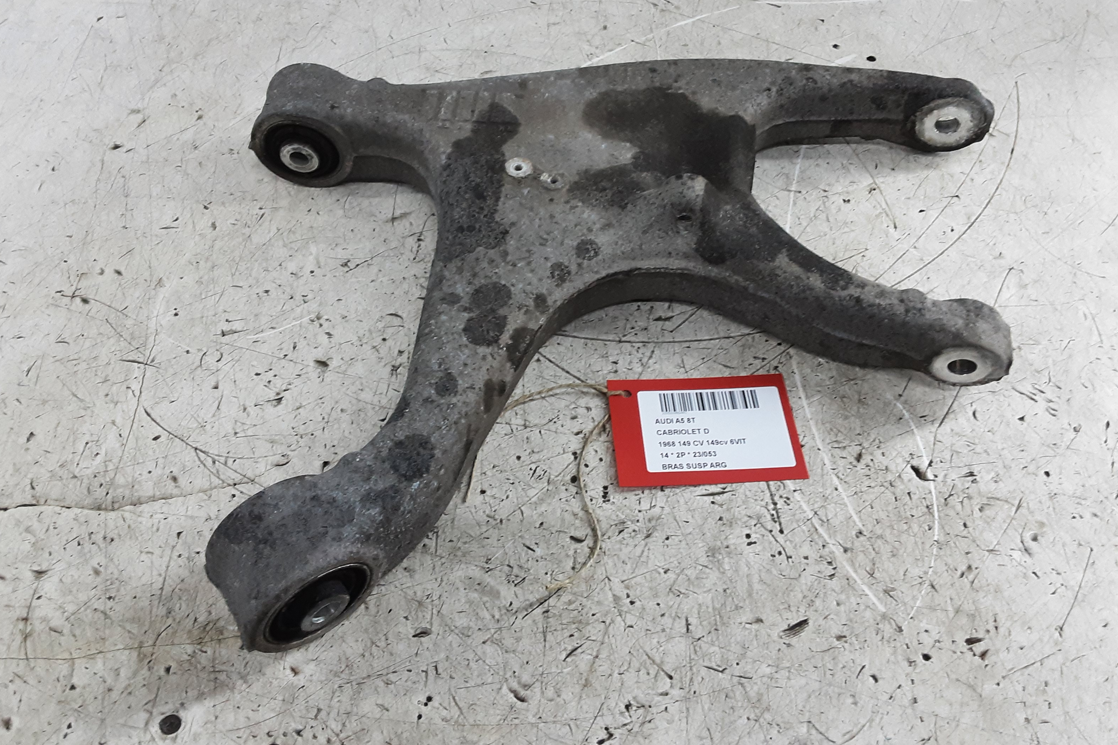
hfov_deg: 63.7
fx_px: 900
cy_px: 318
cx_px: 562
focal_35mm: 29
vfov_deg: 44.8
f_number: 1.9
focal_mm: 2.91
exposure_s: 1/50
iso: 160
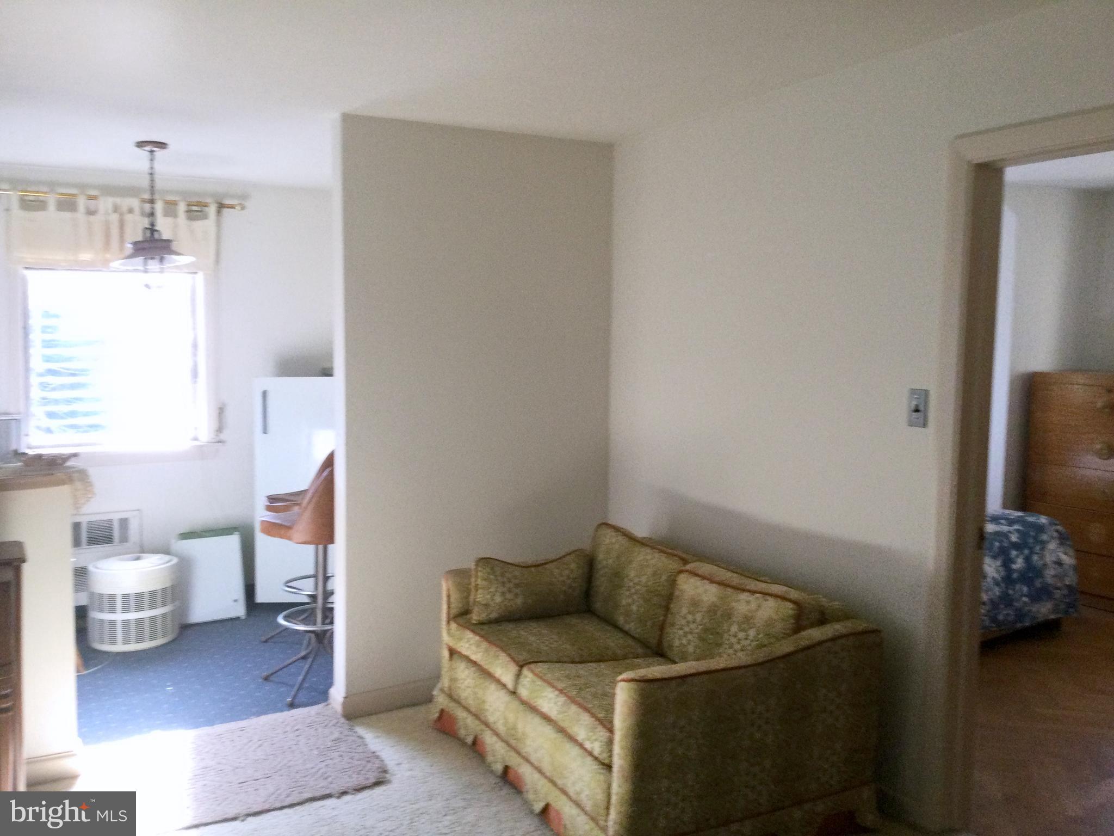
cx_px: 557
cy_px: 418
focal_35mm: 31
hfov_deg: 58.4
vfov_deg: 45.4
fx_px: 998
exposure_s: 1/30
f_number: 2.4
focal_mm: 3.3
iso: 40
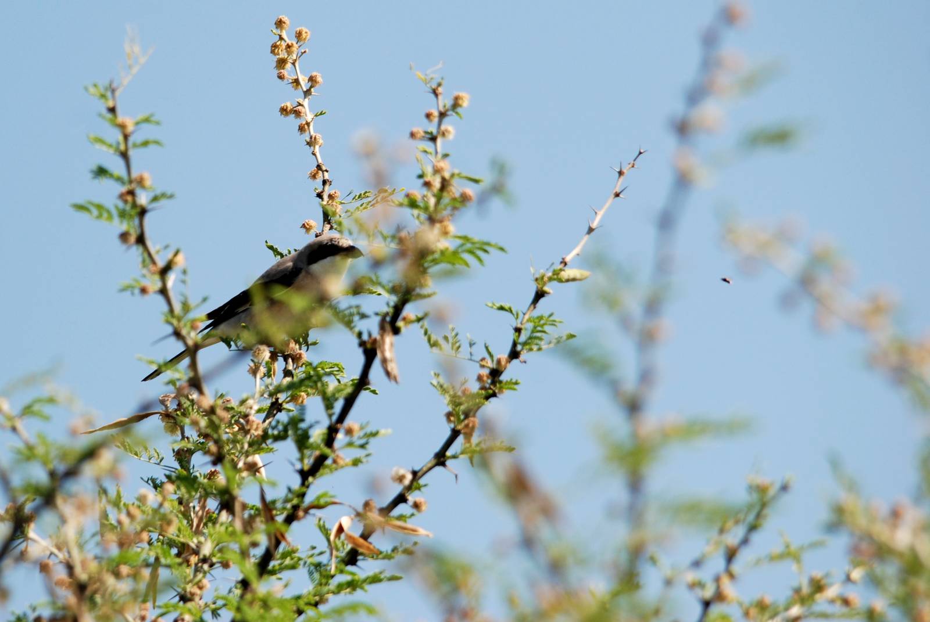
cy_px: 311
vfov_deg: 2.6
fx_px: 13578
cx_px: 465
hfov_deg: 3.9
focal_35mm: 525
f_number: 6.3
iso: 200
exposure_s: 1/800
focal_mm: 350
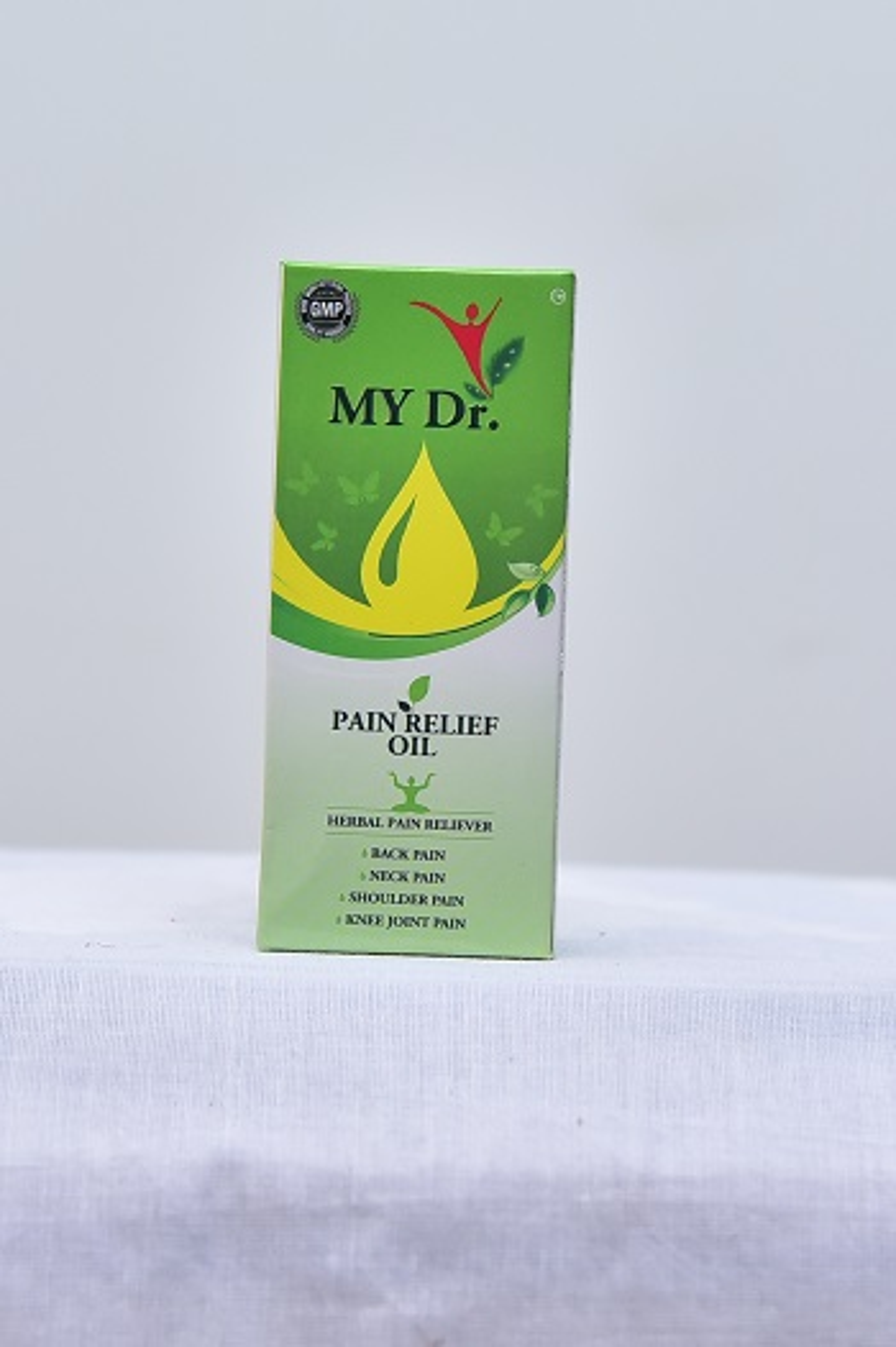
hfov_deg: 21.9
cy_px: 674
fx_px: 2318
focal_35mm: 62
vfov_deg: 32.4
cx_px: 448
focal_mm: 62
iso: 1250
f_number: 4
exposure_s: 1/125
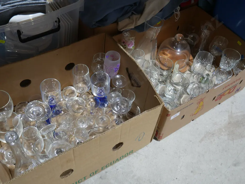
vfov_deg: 36.0
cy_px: 92
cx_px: 122
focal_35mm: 40
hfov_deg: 46.8
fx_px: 283
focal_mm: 20
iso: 500
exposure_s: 1/60
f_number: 4.4
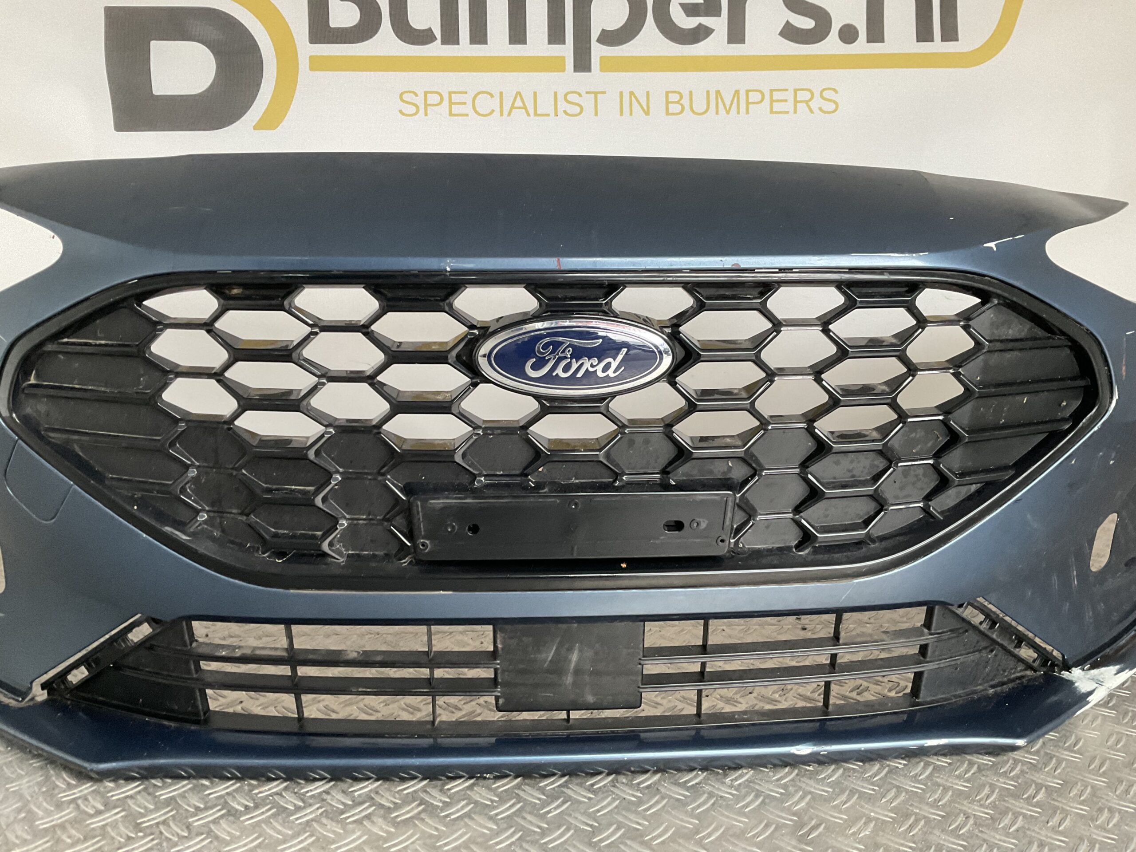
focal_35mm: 29
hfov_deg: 61.7
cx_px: 568
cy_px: 426
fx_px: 952
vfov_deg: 48.2
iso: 160
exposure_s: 1/50
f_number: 1.8
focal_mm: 3
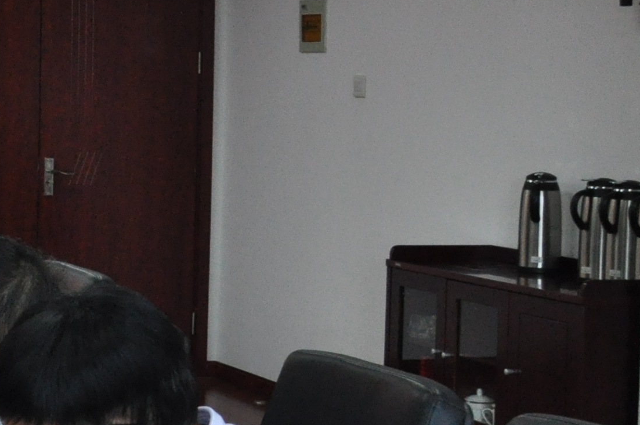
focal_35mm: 105
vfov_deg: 13.0
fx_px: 1864
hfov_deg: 16.0
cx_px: -565
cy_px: 122
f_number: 9
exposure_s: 1/80
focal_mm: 18
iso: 1250
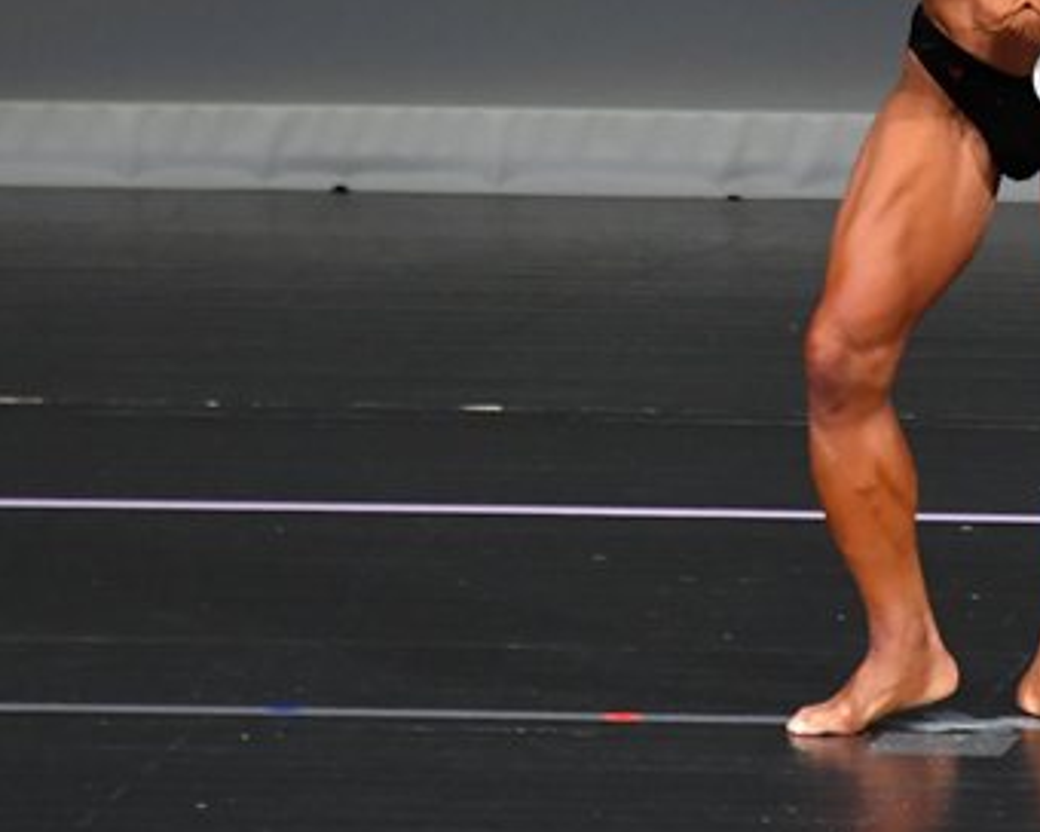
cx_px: 1032
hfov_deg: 2.6
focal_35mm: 737
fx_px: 22685
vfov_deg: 2.1
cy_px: 70
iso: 4000
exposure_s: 1/400
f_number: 5.6
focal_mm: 230
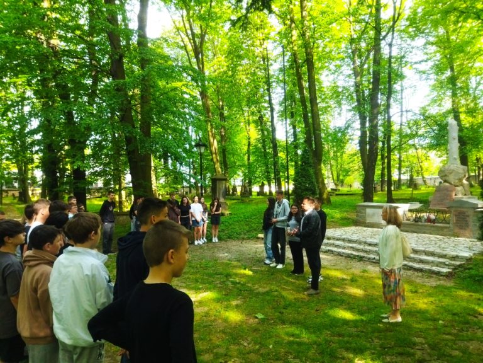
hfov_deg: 65.3
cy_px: 182
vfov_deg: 51.4
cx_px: 242
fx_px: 377
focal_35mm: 27
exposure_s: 1/249
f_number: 1.79
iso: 100
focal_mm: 4.71
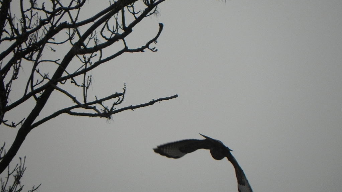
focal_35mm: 741
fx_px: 6719
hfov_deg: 2.9
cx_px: 171
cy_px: 92
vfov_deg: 1.6
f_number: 5
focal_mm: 120
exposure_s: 1/500
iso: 261
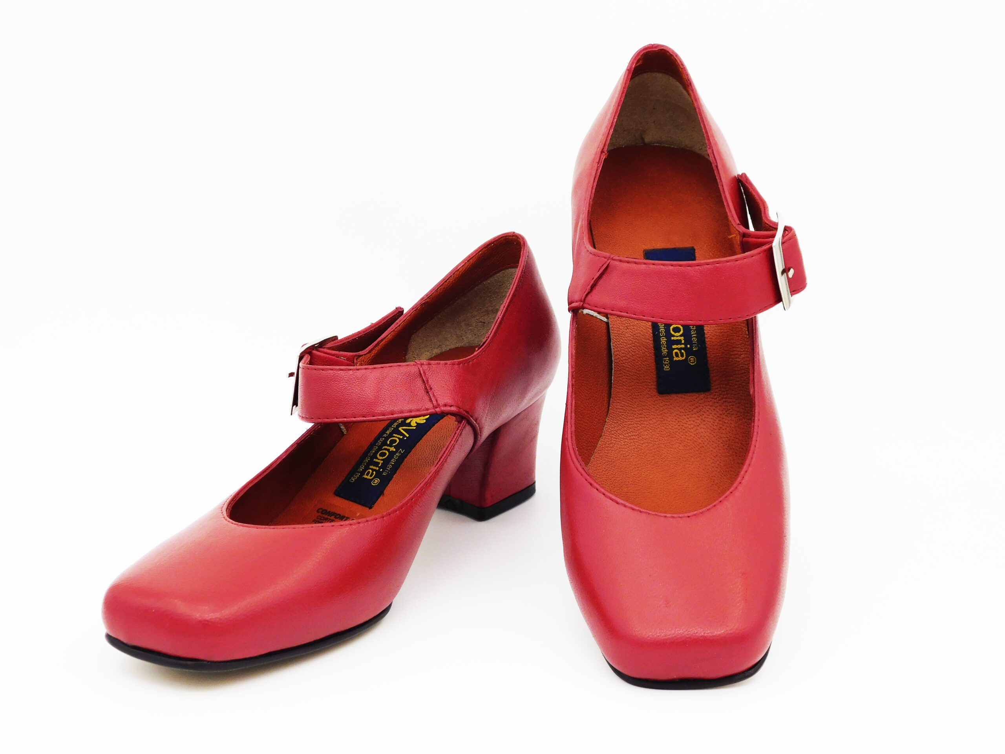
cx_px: 502
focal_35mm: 51
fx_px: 1481
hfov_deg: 37.5
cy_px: 377
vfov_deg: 28.6
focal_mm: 9
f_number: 3.8
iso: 125
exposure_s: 1/320
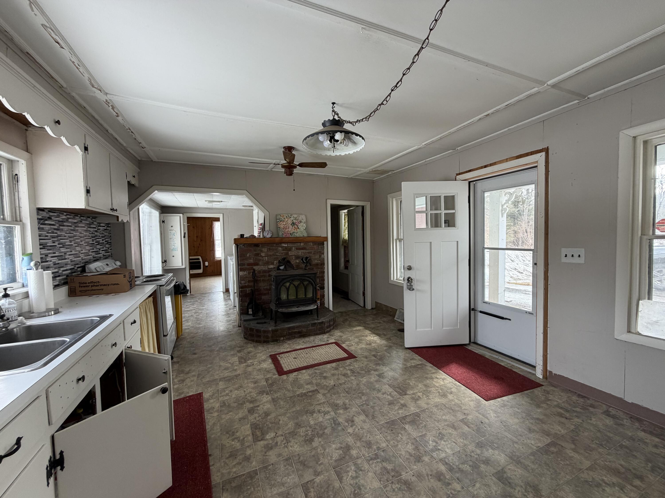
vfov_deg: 85.7
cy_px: 249
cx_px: 332
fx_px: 269
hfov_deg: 102.1
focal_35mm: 14
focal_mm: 2.22
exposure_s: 1/120
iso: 125
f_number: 2.2
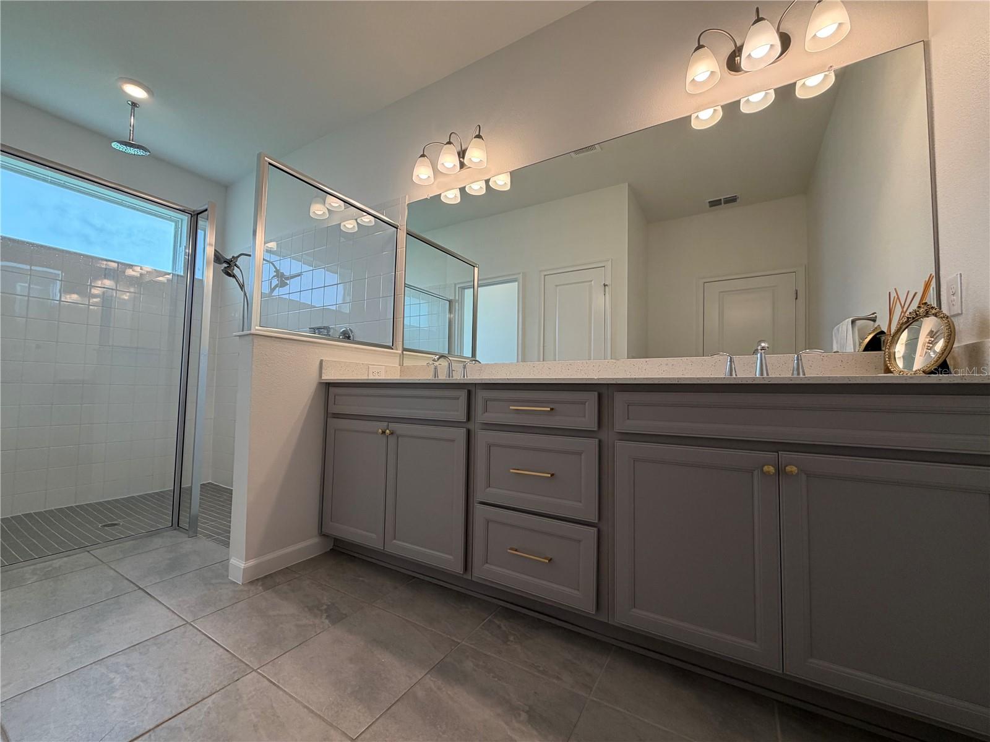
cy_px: 371
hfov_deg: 102.1
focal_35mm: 14
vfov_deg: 85.7
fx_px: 400
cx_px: 495
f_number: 2.2
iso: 100
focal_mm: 2.22
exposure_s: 1/120
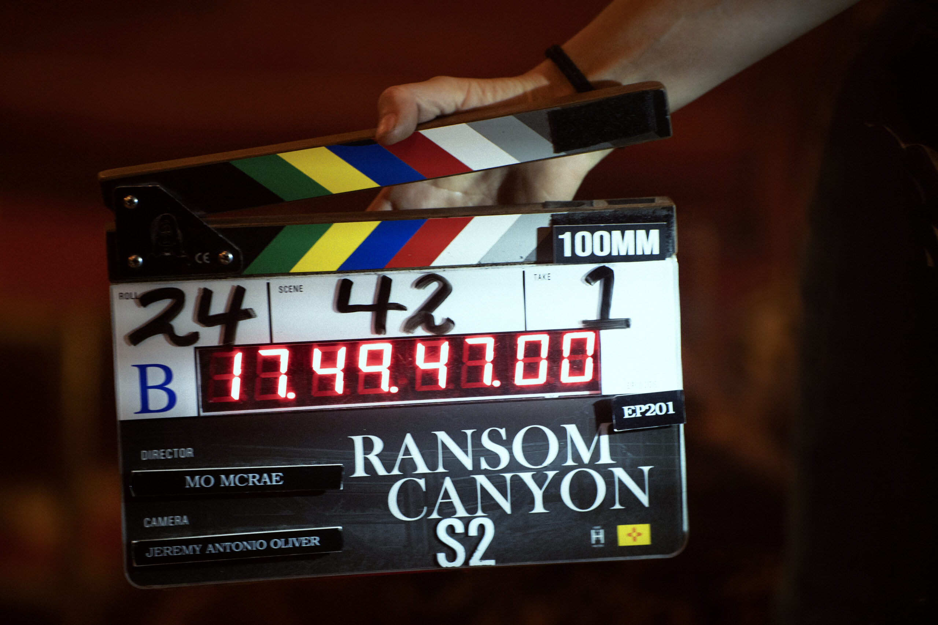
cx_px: 469
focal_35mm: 180
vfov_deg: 7.6
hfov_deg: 11.4
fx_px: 4690
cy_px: 312
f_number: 3.2
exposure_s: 1/100
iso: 2000
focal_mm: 180
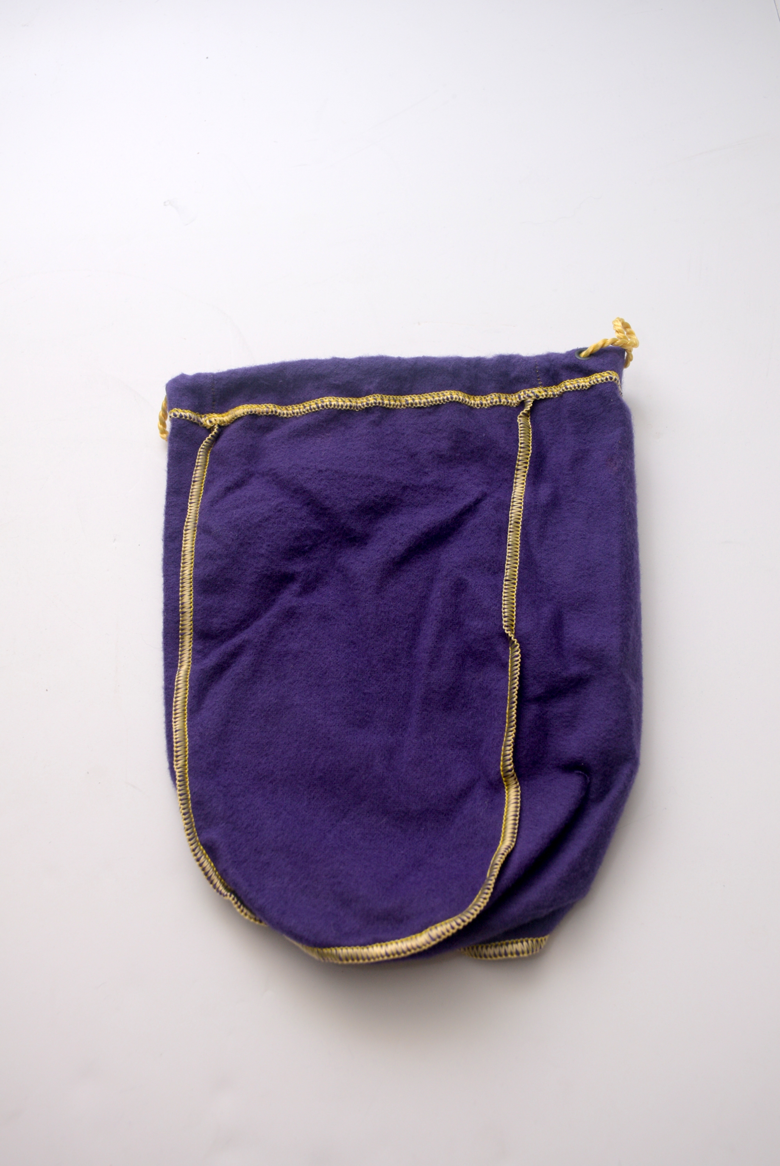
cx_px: 390
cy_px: 583
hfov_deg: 34.3
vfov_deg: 49.5
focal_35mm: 39
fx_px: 1265
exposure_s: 1/160
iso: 160
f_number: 6.3
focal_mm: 26
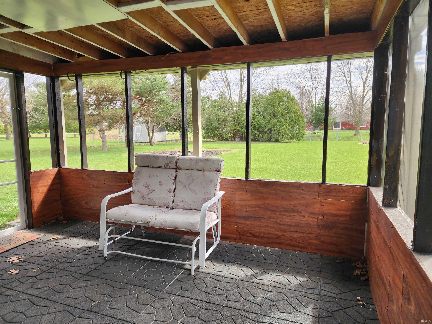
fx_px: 287
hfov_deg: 73.9
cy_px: 162
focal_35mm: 23
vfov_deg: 58.9
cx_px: 216
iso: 25
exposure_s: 1/180
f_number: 1.8
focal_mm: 6.4
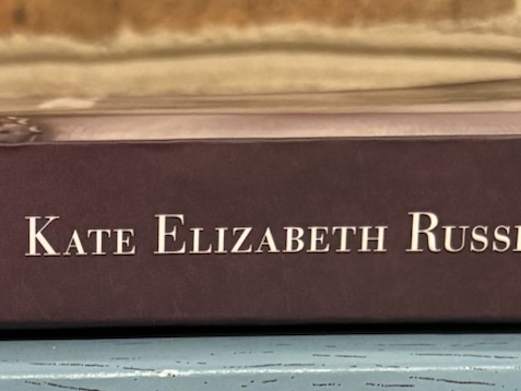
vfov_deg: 12.4
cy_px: 701
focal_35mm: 109
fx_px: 1641
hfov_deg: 17.4
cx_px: -49
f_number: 1.6
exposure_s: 1/30
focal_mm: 5.96
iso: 640
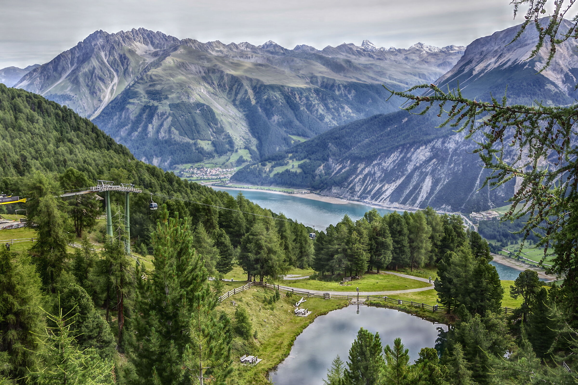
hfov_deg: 42.7
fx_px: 738
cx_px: 289
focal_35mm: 46
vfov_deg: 29.2
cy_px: 192
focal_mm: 31
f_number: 10
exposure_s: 1/50
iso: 100
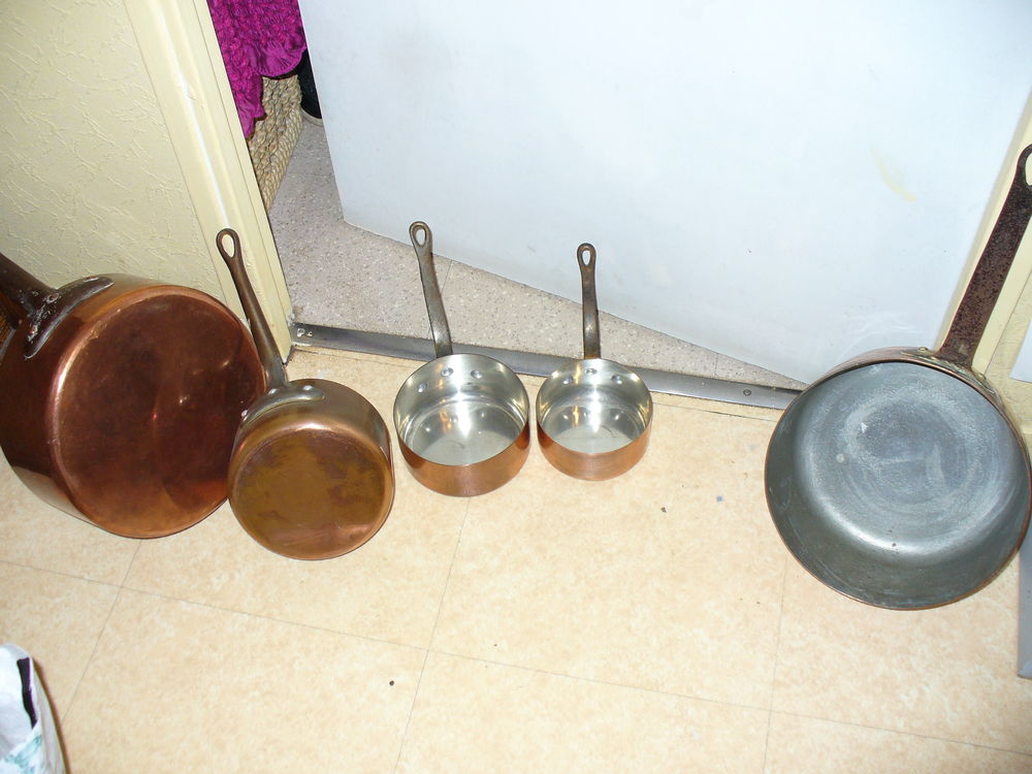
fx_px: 1103
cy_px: 387
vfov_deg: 38.7
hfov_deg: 50.1
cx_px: 516
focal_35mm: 37
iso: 100
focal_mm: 6.1
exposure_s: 1/30
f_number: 2.8
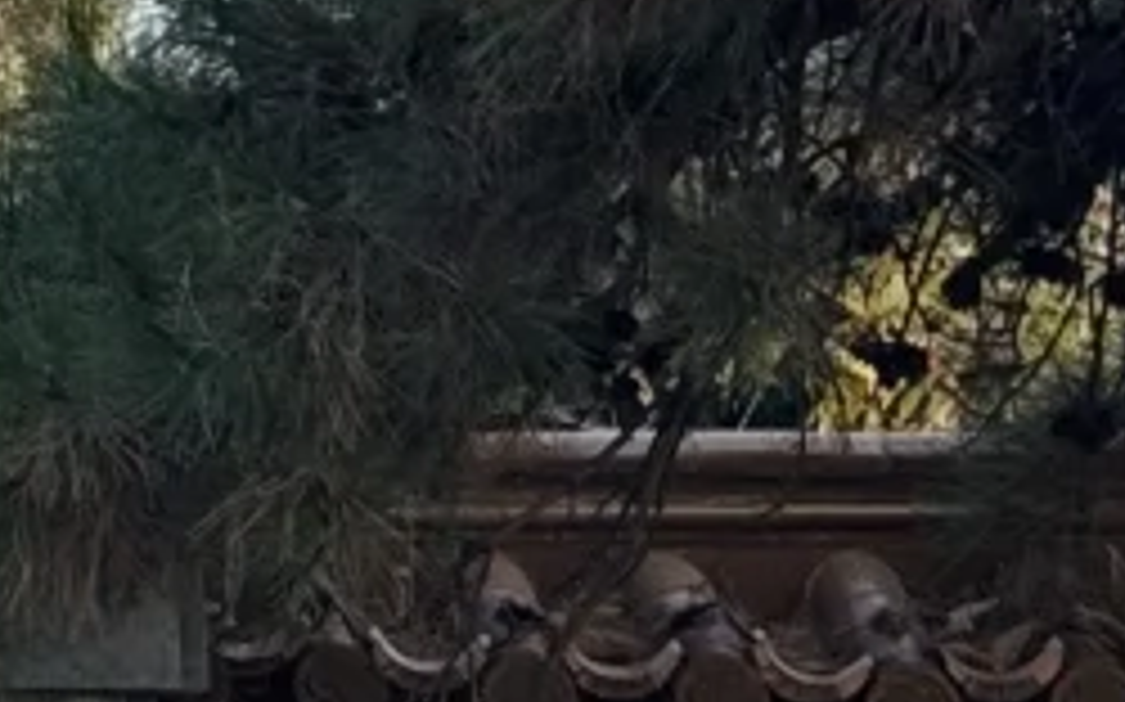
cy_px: -698
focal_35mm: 293
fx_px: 8979
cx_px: -1976
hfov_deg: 6.6
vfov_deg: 4.4
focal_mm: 6.76
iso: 64
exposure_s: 1/1597
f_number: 1.78
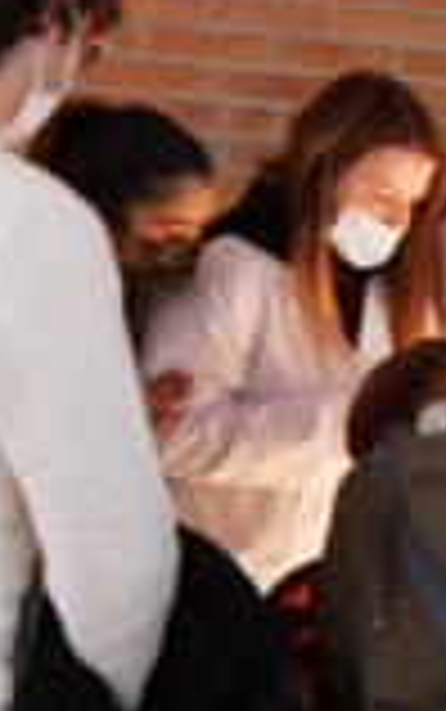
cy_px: 241
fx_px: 3125
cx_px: 599
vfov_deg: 13.0
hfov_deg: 8.0
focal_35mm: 161
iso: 3200
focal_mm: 24
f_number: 4.1
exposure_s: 1/30
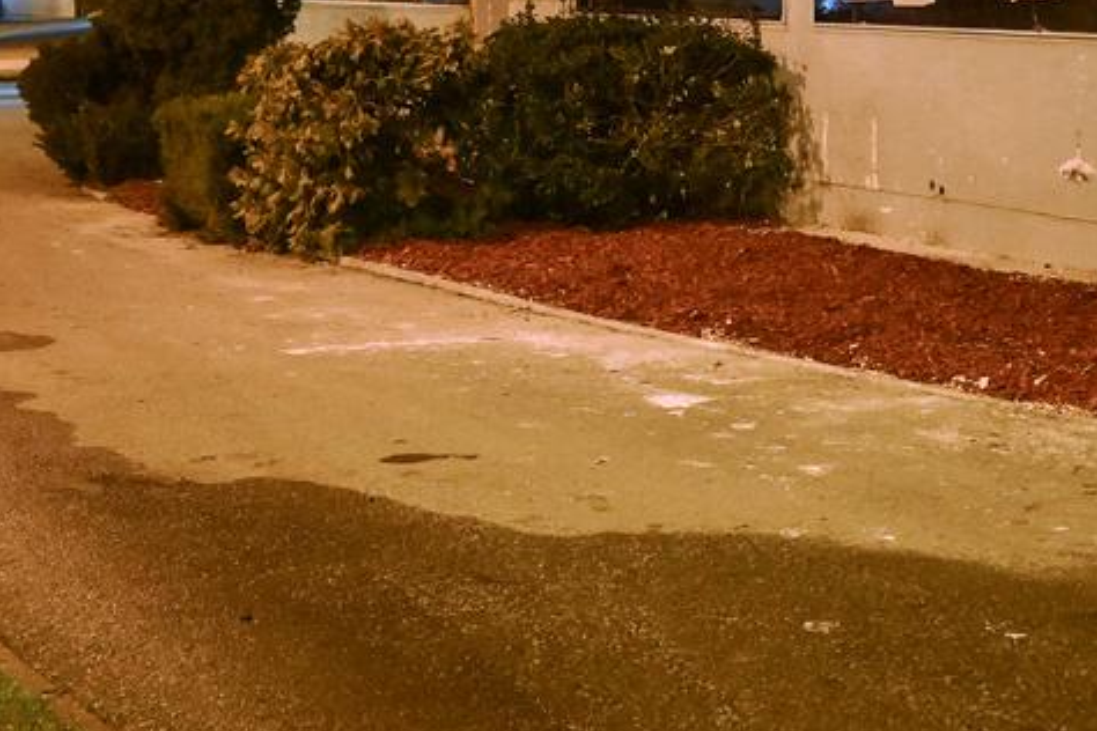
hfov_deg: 24.9
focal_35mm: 81
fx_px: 2468
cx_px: 773
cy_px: 22
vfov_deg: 16.5
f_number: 4
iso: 4000
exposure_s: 1/25
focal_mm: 24
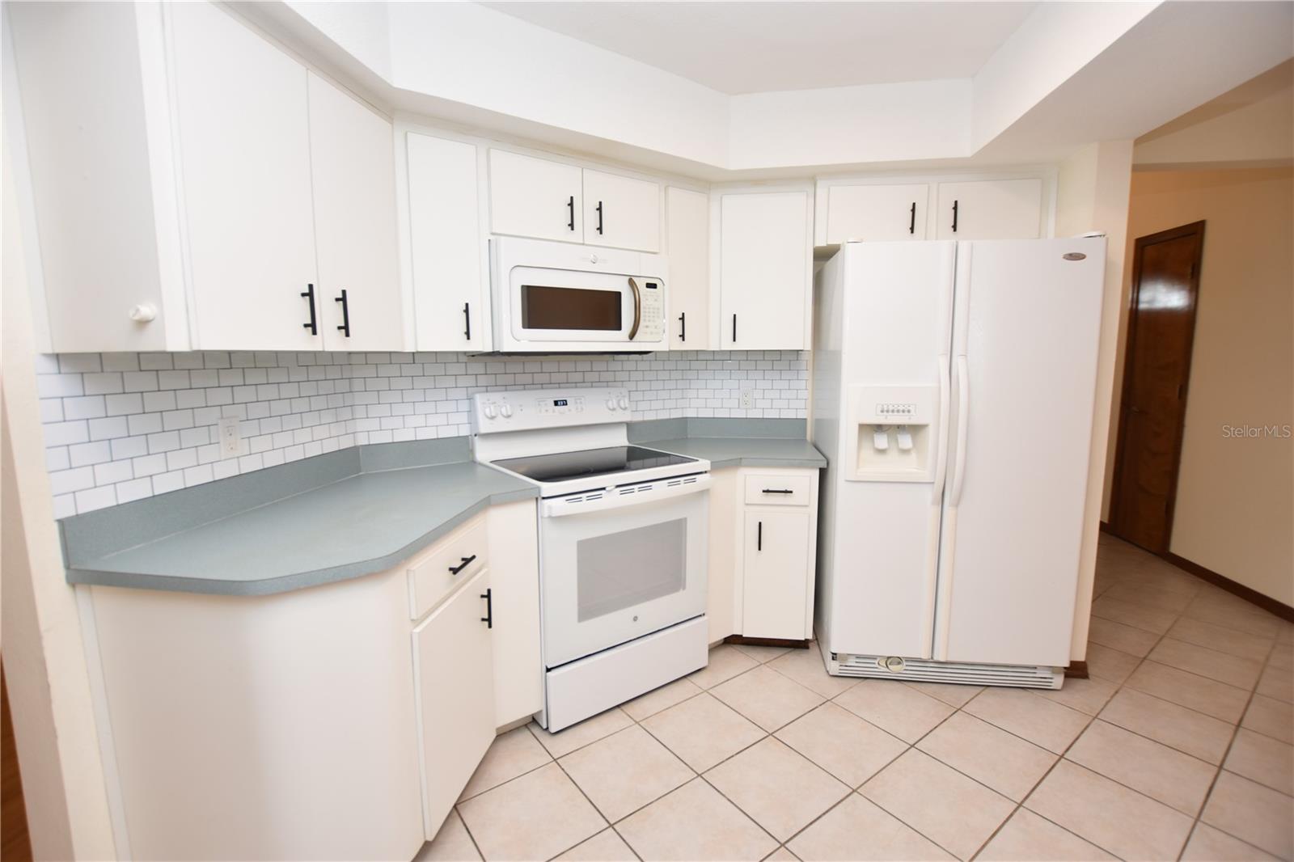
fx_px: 539
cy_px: 431
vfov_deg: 77.3
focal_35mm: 15
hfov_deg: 100.4
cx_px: 647
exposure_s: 1/60
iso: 200
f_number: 4
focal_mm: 10
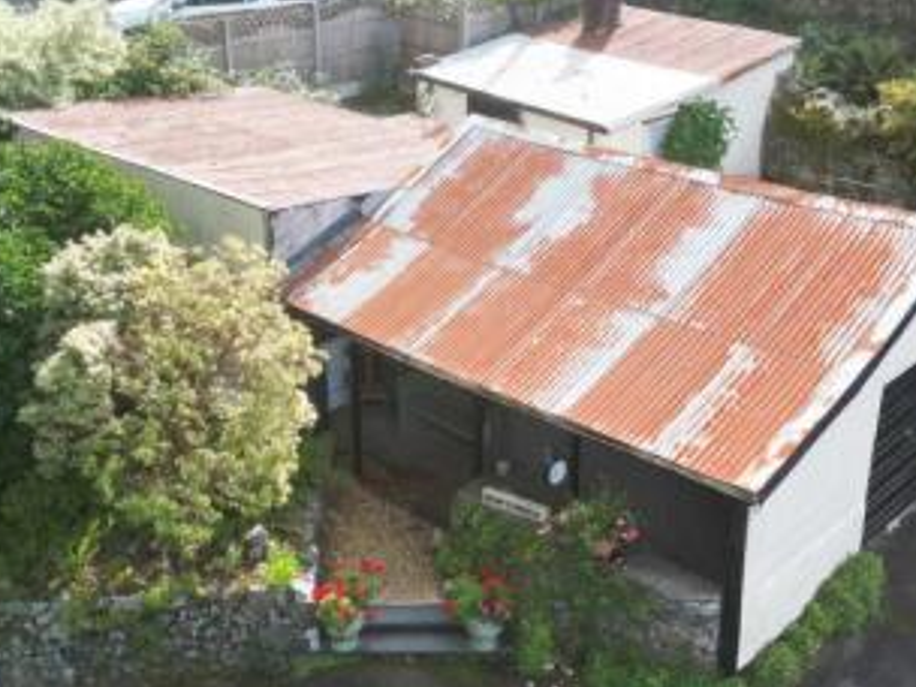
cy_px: 294
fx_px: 1217
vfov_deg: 31.5
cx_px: 444
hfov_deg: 41.2
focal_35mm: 46
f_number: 1.7
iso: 150
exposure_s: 1/725
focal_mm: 6.72
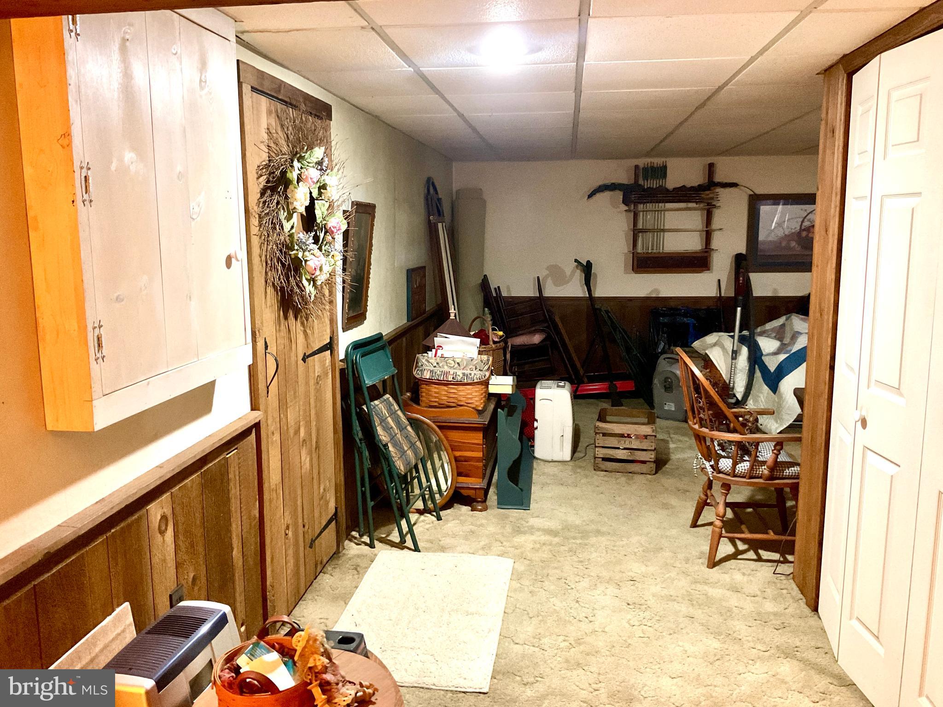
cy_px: 354
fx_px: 790
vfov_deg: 48.2
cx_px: 472
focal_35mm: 29
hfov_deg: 61.7
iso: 400
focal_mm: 3
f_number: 1.8
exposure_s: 1/30
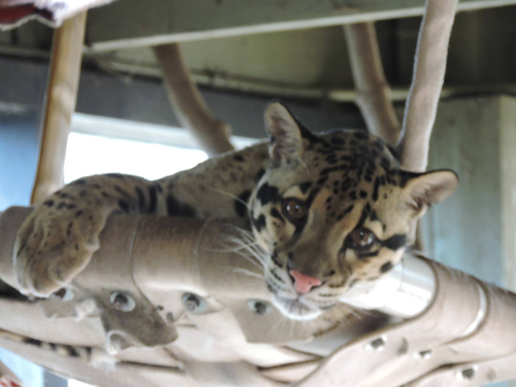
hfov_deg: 5.0
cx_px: 258
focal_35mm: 400
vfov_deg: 3.7
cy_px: 194
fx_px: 5963
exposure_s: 1/25
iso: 800
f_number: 4.8
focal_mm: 71.3
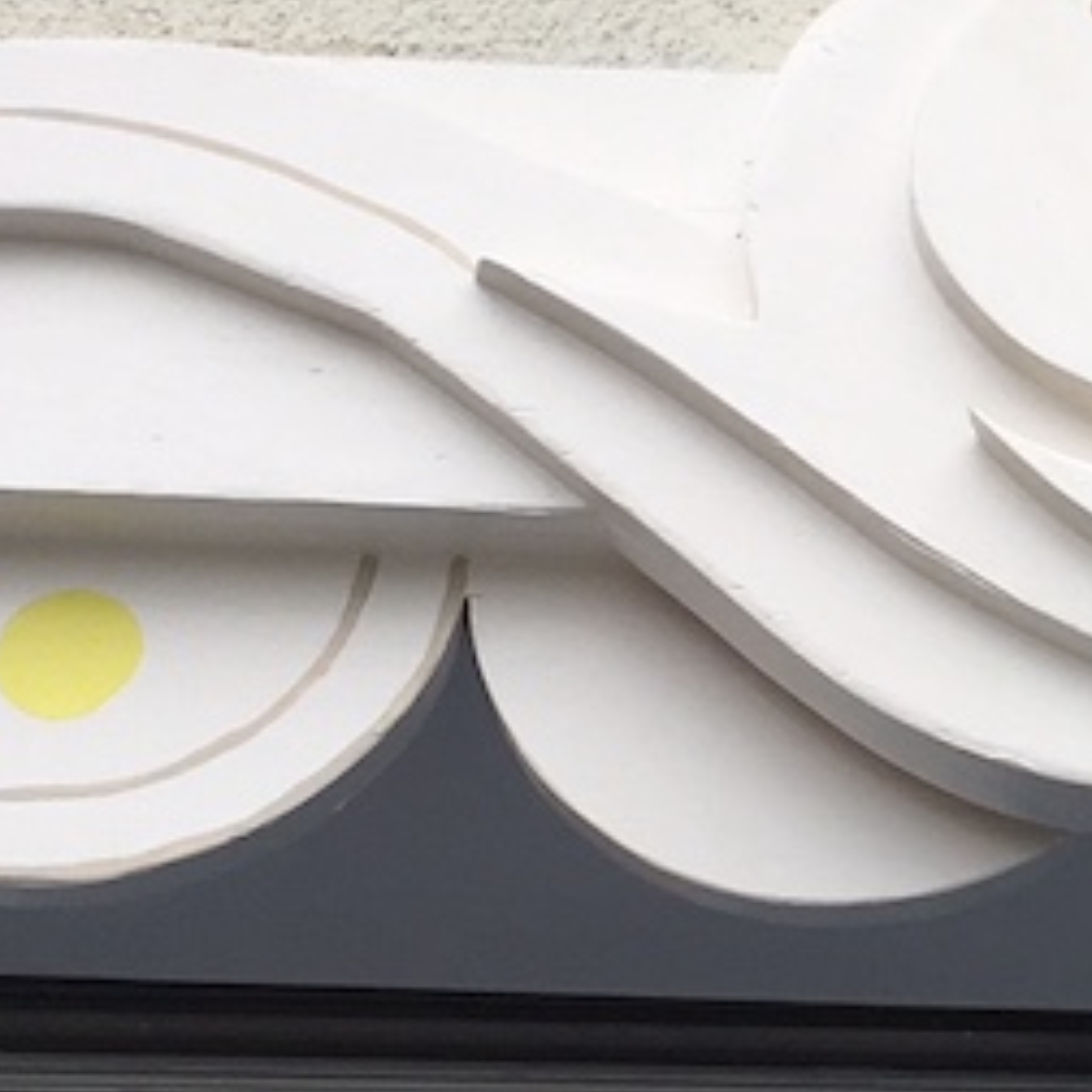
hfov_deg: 12.6
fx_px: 4640
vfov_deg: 13.4
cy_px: 468
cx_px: 1729
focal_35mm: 130
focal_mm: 4.15
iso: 25
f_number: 2.2
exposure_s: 1/1083
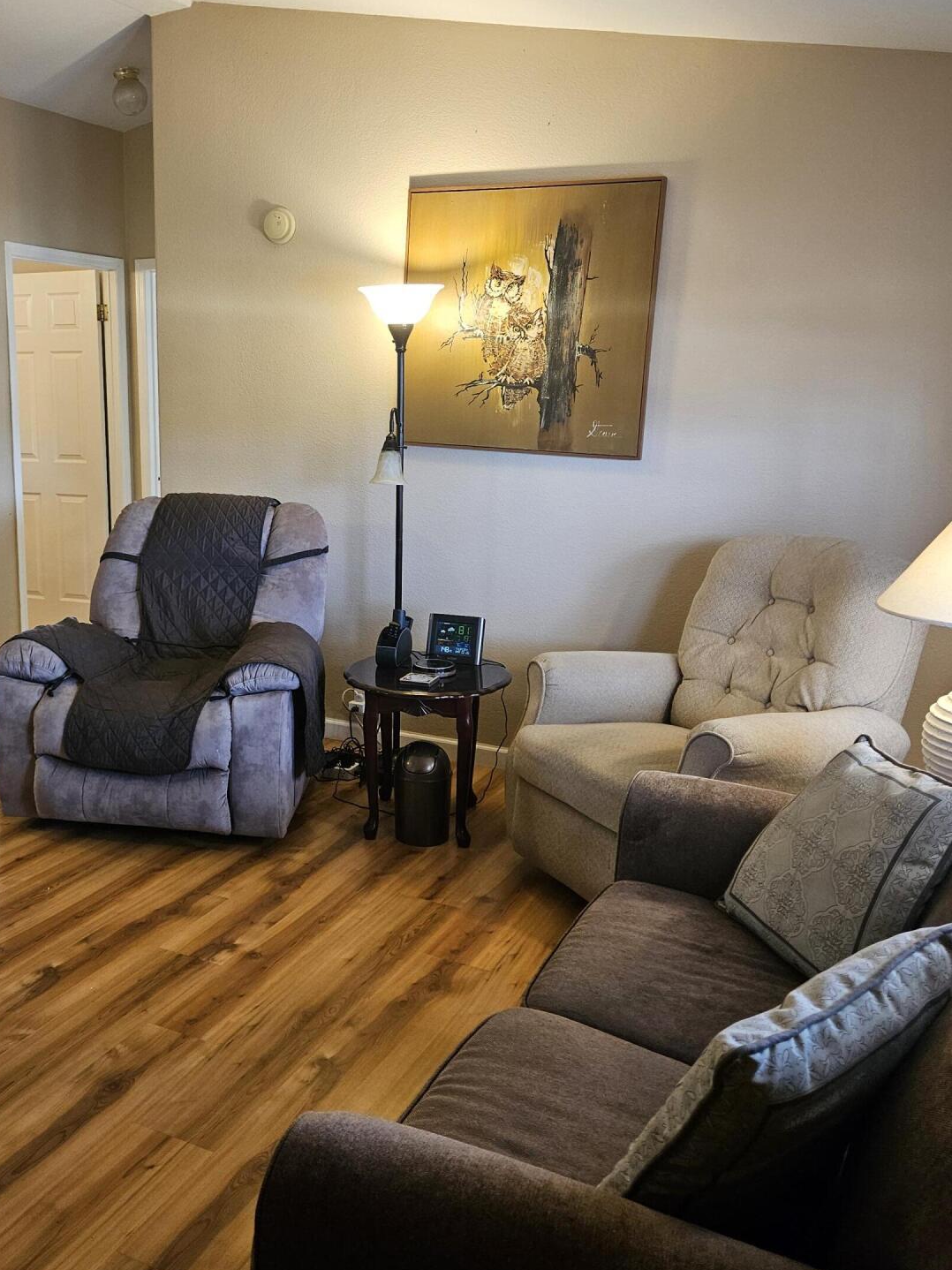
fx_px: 1174
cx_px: 315
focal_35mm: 32
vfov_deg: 56.7
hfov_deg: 43.5
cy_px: 556
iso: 400
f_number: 1.8
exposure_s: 1/120
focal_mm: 5.4
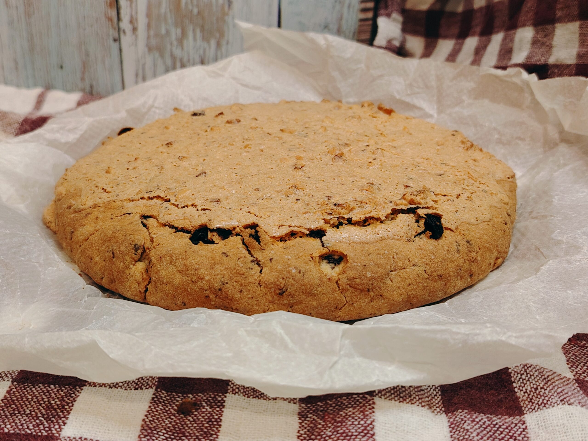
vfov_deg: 35.1
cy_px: 220
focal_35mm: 41
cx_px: 294
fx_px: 696
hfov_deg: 45.8
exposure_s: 1/33.3
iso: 791
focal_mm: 5.25
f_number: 1.75
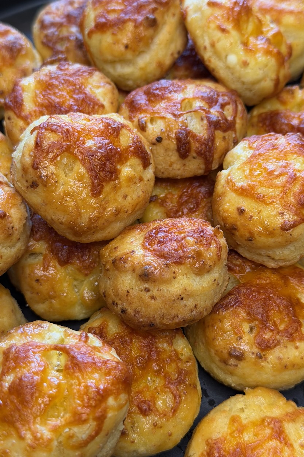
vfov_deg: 38.9
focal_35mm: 51
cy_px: 232
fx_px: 646
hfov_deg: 26.5
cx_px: 158
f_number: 1.78
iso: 100
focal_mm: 6.76
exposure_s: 1/66
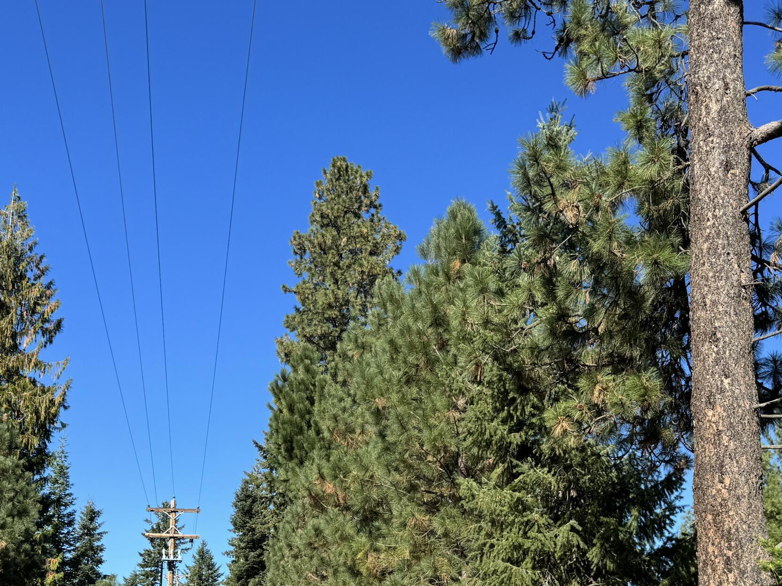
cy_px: 502
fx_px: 972
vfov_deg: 32.3
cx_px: 377
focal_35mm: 43
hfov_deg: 43.8
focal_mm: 6.76
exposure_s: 1/2710
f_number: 1.78
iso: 80
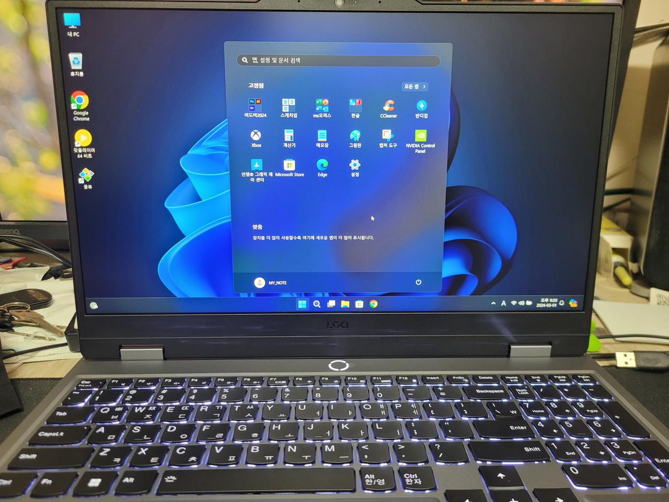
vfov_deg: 53.1
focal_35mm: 26
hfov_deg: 67.3
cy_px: 251
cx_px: 334
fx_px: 502
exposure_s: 1/40
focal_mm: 5.4
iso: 200
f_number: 1.8
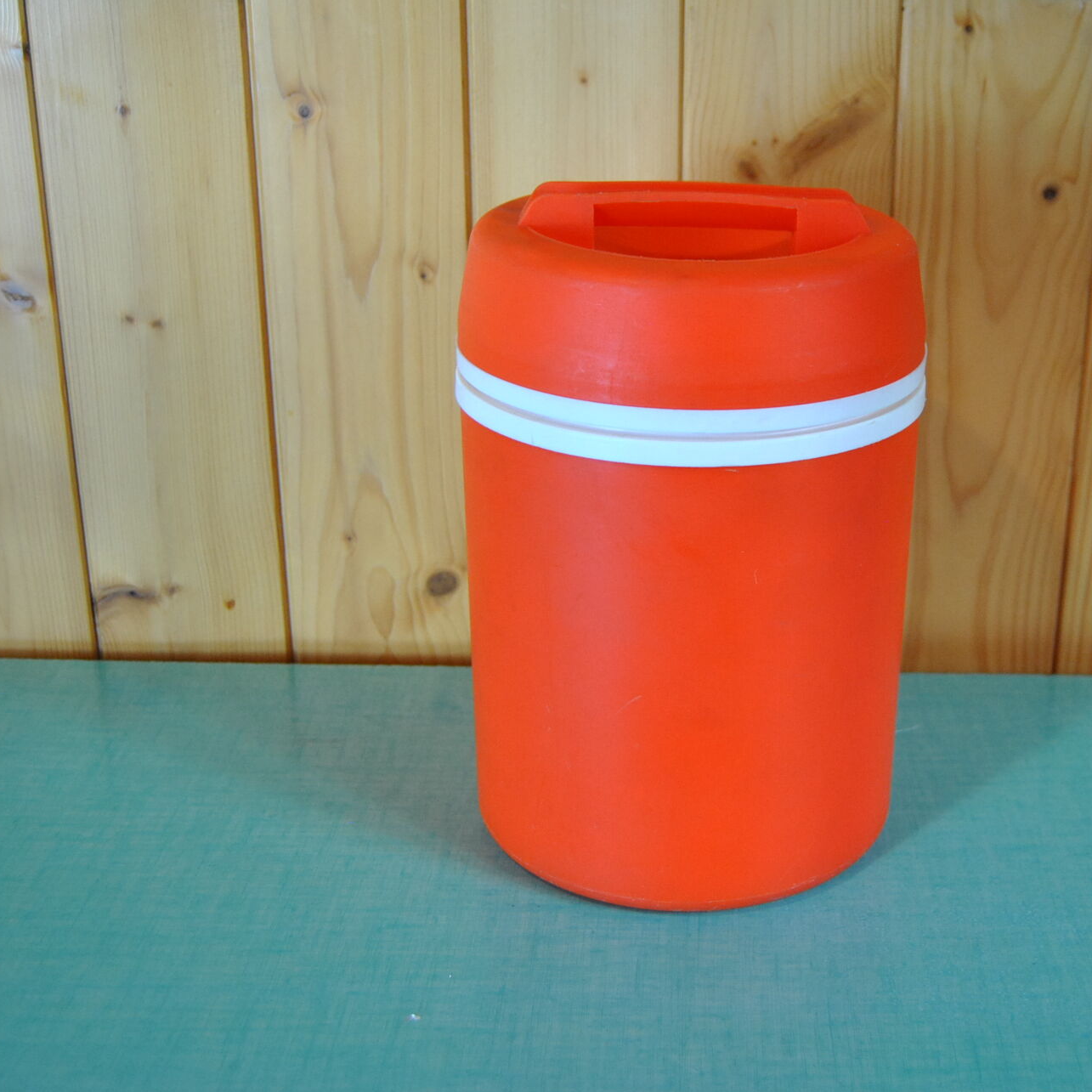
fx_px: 1785
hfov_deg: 33.8
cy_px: 543
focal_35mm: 50
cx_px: 692
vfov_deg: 34.0
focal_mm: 26
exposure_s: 1/30
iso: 560
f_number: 4
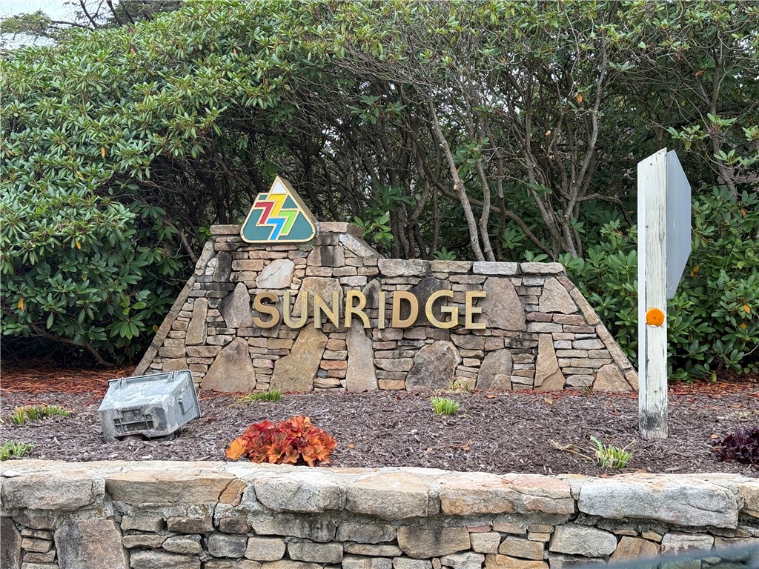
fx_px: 1052
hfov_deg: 39.7
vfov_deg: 30.3
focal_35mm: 48
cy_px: 284
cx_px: 380
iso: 80
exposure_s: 1/122
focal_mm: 6.76
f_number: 1.78
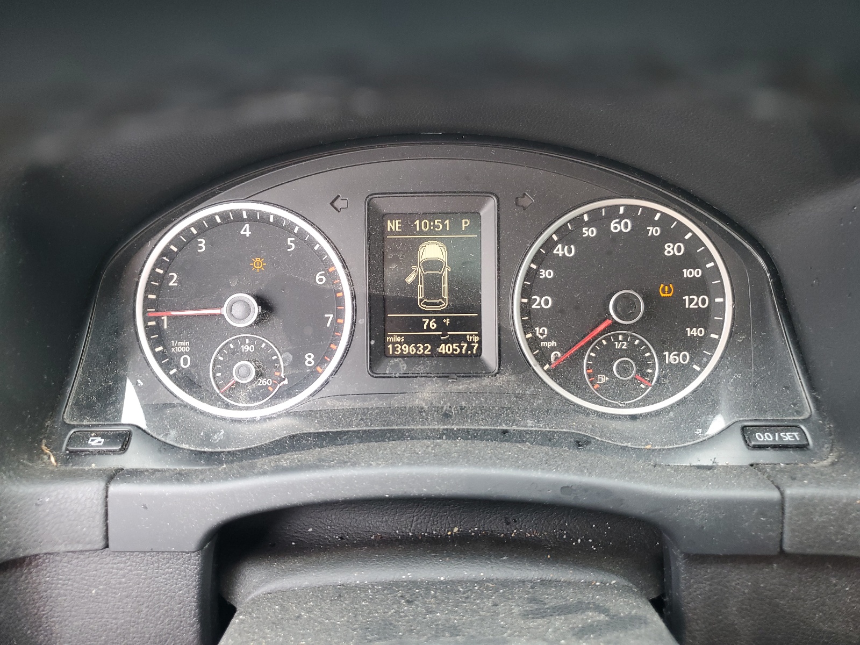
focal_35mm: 26
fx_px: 646
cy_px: 322
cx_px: 430
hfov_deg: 67.3
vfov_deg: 53.1
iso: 76
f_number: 1.5
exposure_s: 1/60.2
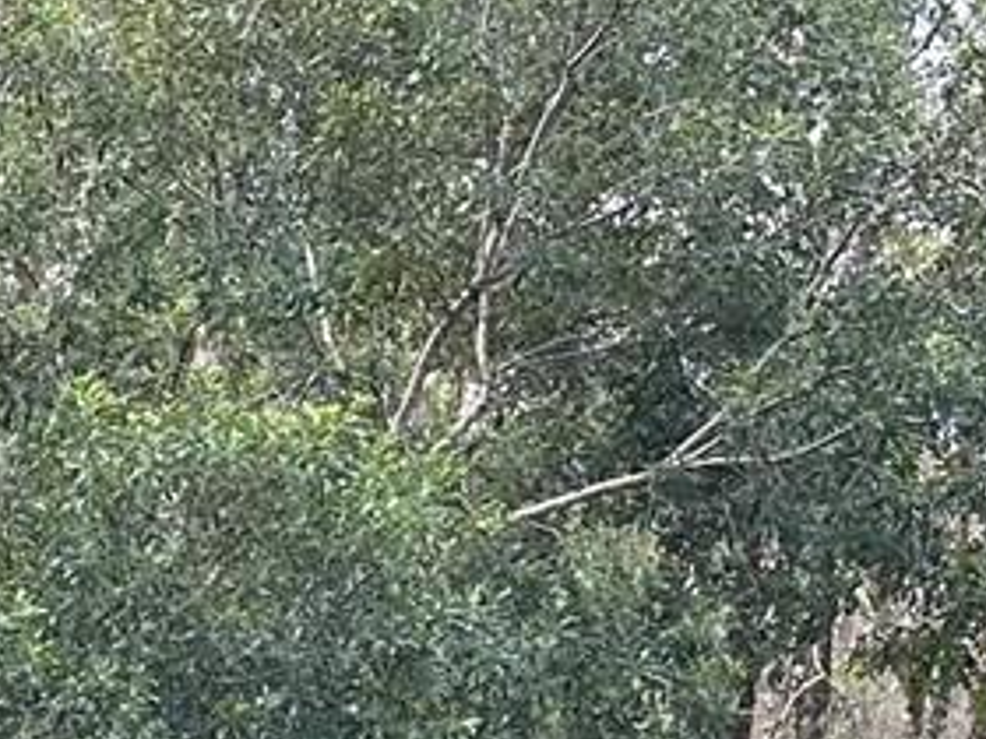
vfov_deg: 10.2
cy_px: 1348
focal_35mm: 137
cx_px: -997
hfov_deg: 12.6
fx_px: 3902
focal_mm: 6.86
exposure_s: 1/121
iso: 64
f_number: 1.78
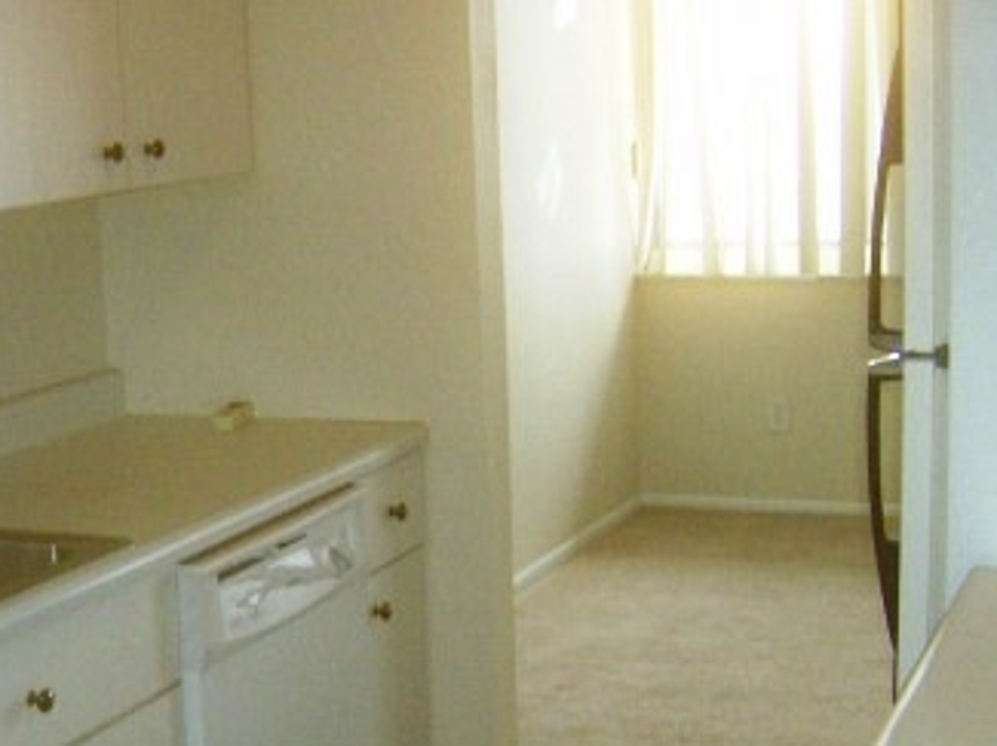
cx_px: 282
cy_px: 516
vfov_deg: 20.6
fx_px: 2043
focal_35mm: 71
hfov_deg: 27.2
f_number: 2.8
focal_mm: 6
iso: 200
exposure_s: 1/60
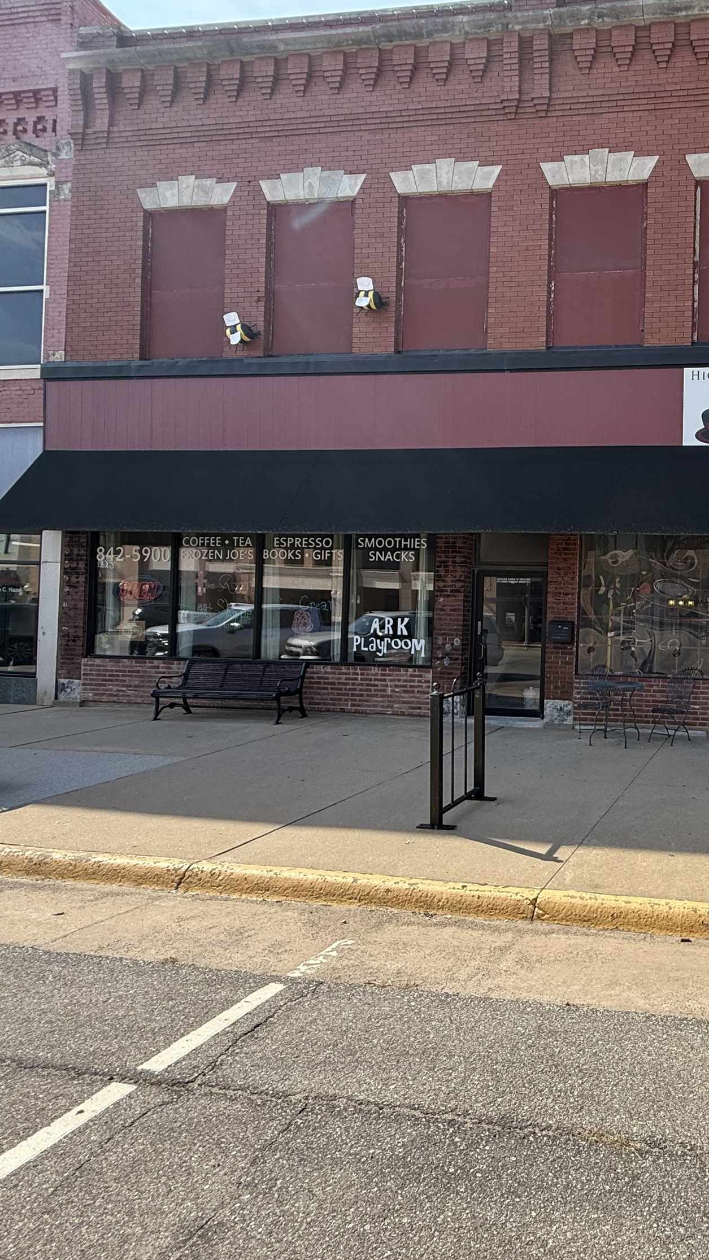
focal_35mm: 21
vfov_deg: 83.8
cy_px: 613
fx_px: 702
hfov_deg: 45.5
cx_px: 704
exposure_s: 1/625
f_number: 2.2
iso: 64
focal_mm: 2.22
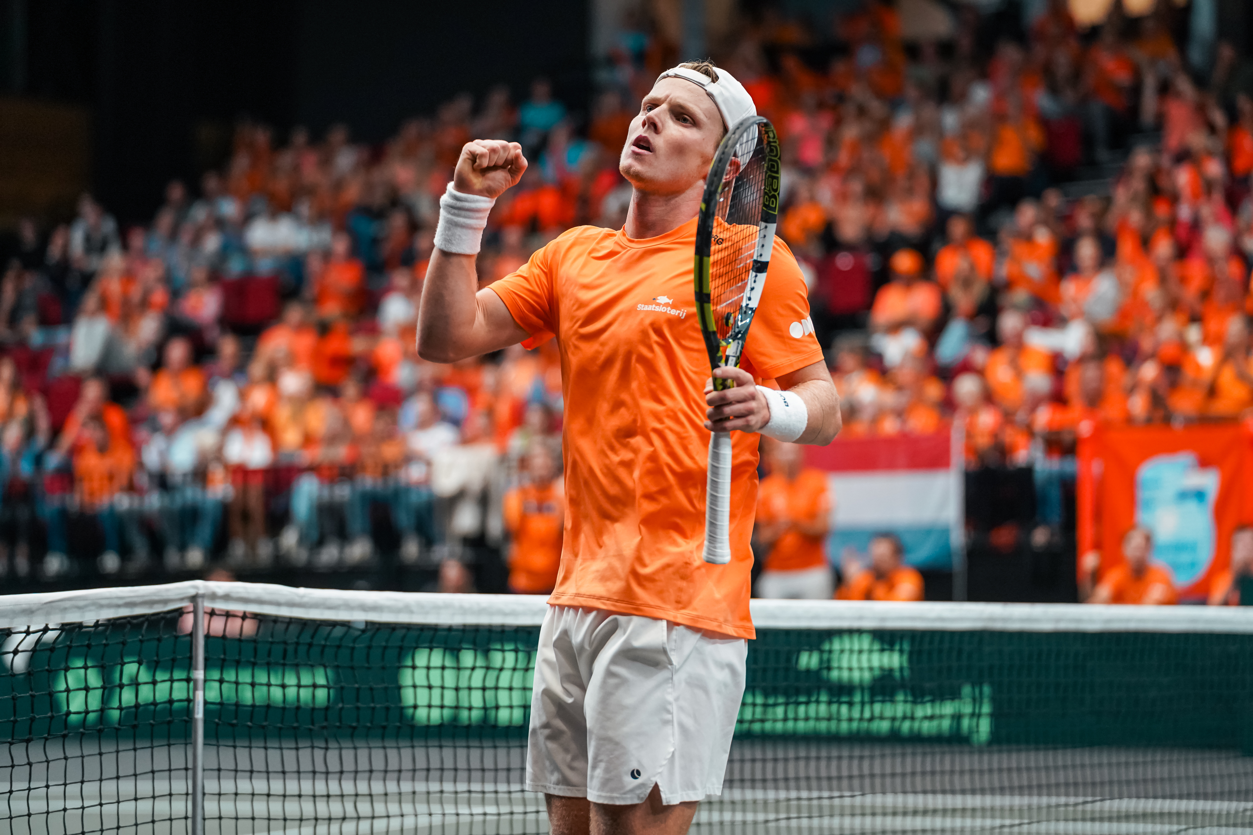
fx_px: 3828
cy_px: 418
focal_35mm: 110
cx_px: 626
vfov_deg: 12.5
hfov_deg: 18.6
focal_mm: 110
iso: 2000
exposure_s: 1/640
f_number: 2.8
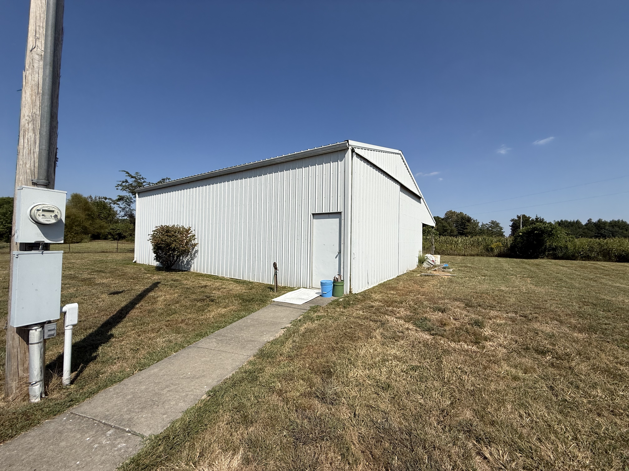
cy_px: 236
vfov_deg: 85.7
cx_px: 314
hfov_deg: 102.1
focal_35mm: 14
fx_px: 254
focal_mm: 2.22
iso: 50
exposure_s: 1/6173
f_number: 2.2
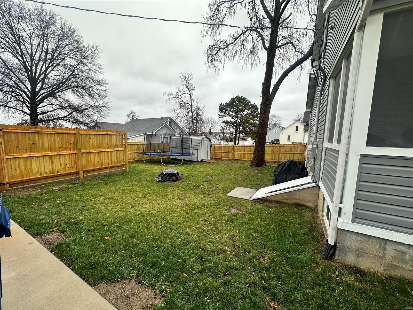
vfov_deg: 85.7
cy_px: 155
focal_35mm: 14
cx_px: 206
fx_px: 167
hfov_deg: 102.1
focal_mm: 2.22
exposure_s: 1/130
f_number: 2.2
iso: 40
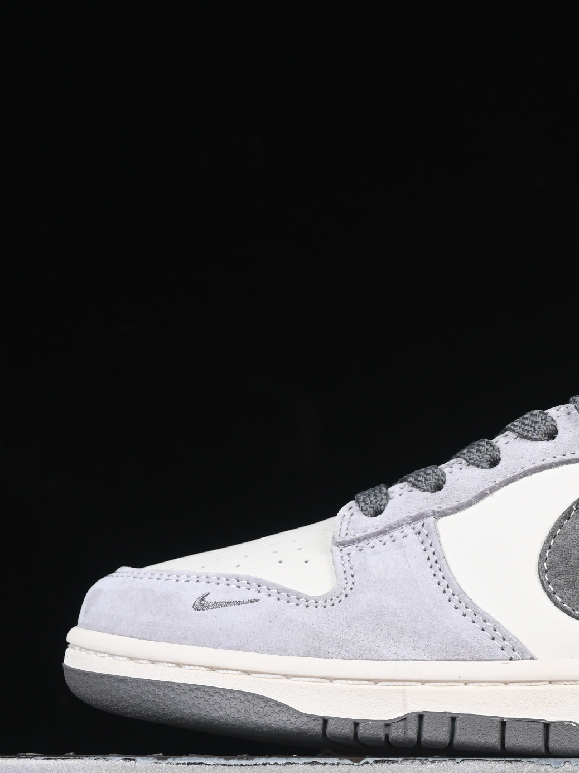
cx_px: 610
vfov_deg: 13.6
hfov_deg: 10.1
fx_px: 3235
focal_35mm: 145
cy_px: 439
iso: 160
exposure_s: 1/80
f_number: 8
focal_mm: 50
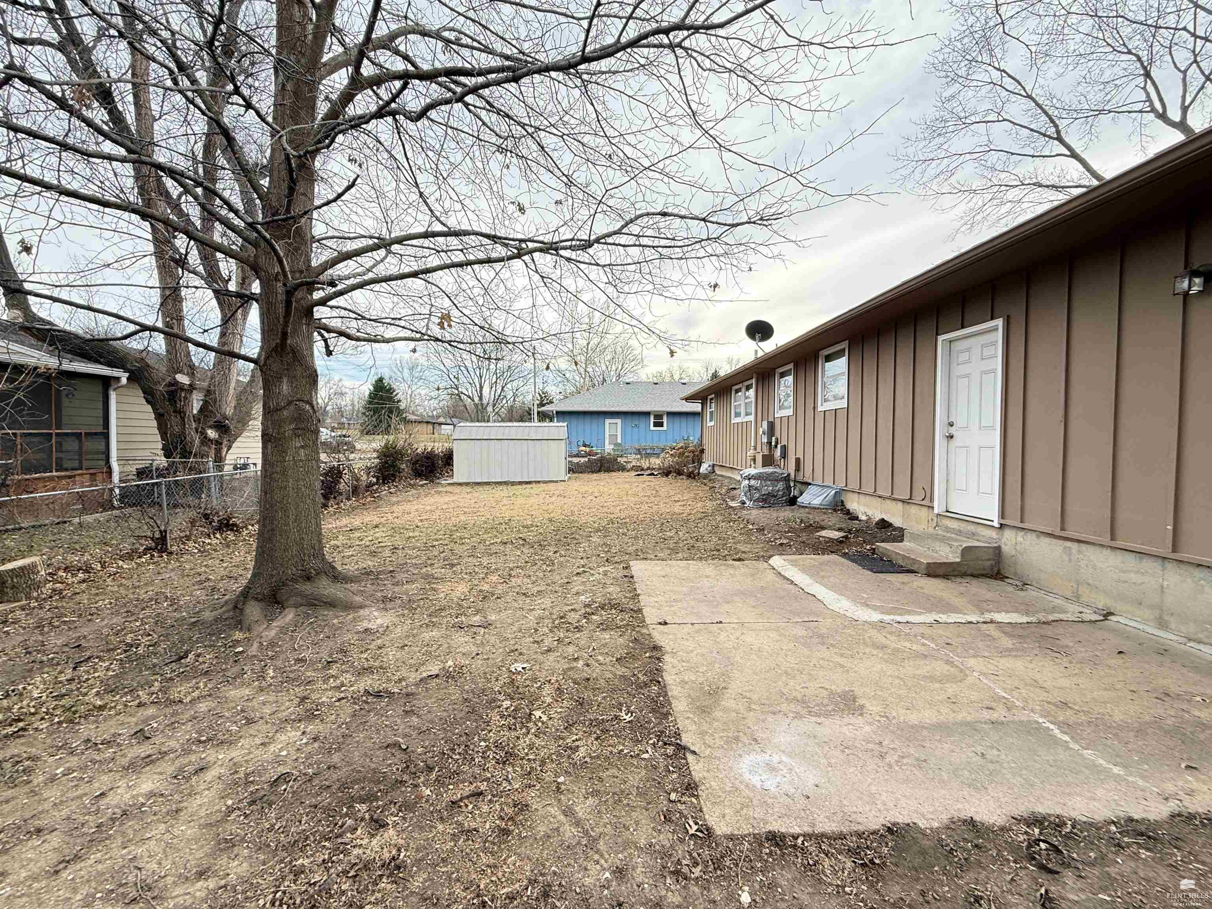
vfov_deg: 85.7
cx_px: 606
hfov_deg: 102.1
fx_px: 490
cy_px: 454
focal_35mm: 14
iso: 64
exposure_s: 1/149
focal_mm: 2.22
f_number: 2.2
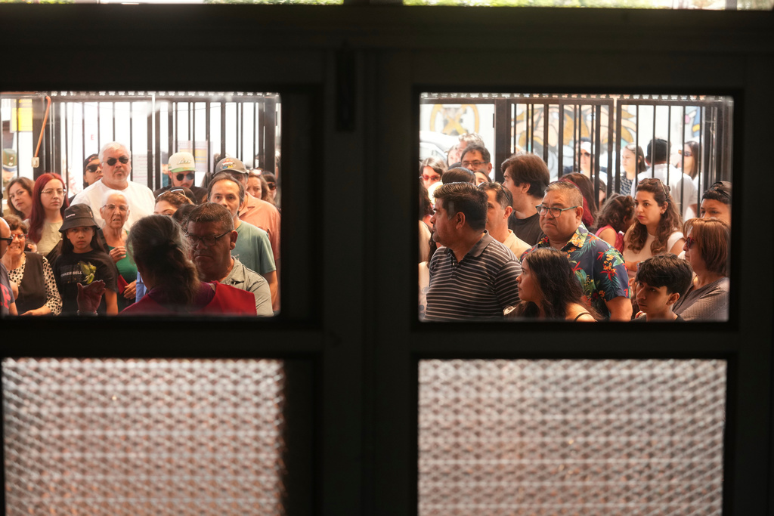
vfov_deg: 16.9
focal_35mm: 81
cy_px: 258
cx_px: 387
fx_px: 1742
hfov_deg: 25.1
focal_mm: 81
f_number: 5
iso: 1250
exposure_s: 1/400
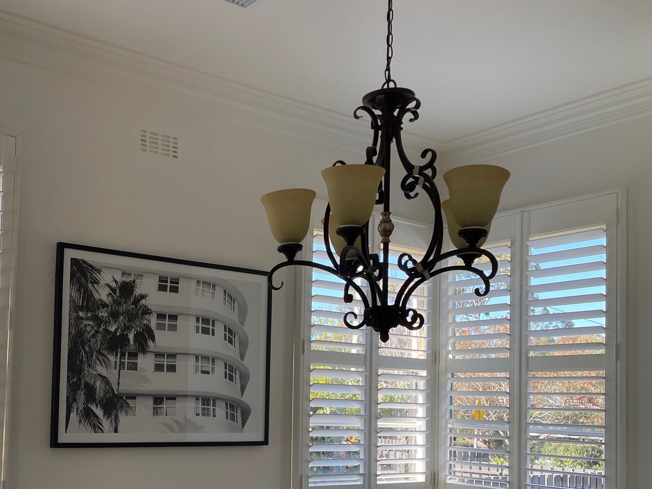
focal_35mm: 42
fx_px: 791
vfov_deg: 33.7
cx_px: 177
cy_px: 363
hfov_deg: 43.6
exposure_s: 1/400
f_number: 1.6
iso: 50
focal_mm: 5.1
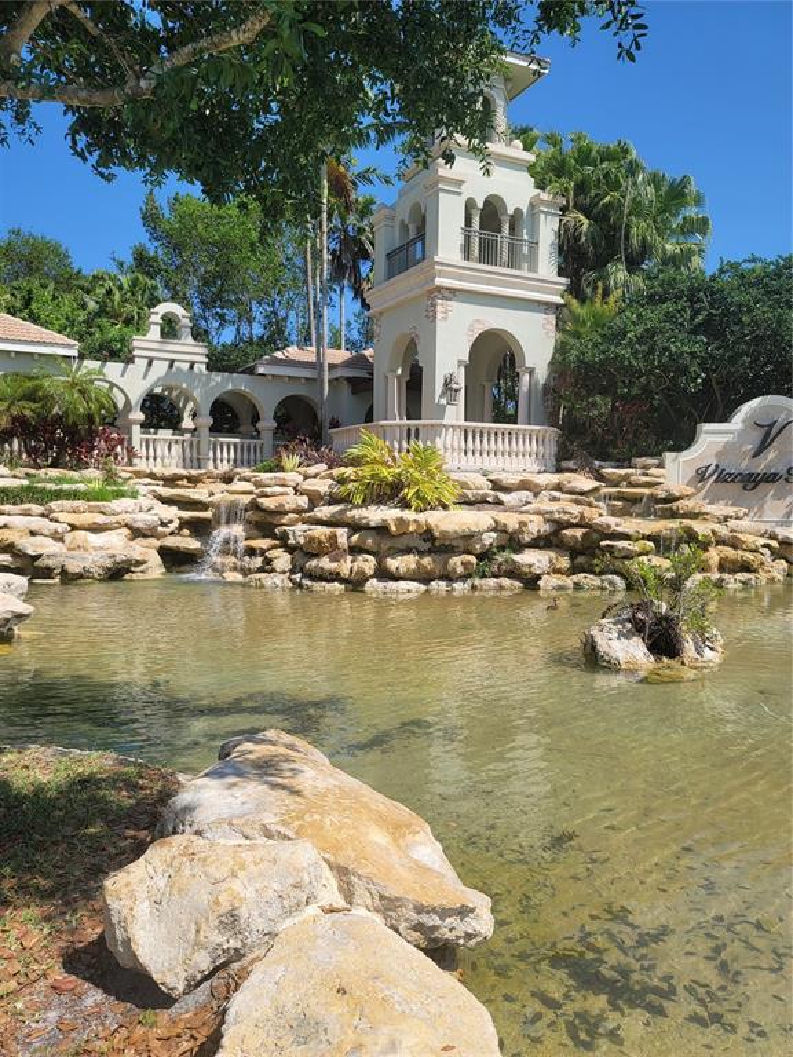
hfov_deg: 54.9
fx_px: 764
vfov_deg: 69.4
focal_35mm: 25
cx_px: 396
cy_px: 528
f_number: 1.8
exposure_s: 1/1087
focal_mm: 7
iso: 20
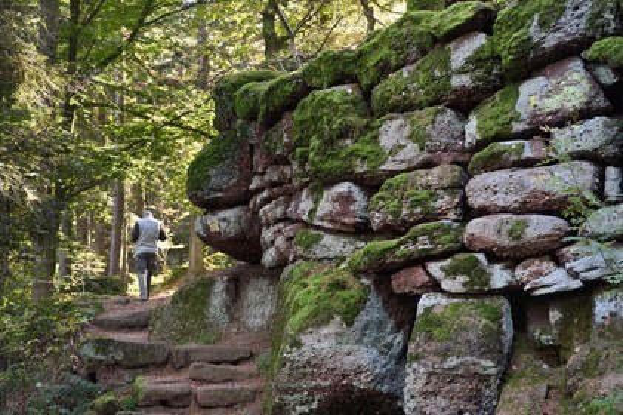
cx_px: 312
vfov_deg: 19.4
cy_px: 208
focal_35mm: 70
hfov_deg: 28.9
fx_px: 1210
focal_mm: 70
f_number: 5.6
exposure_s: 1/80
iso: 1000
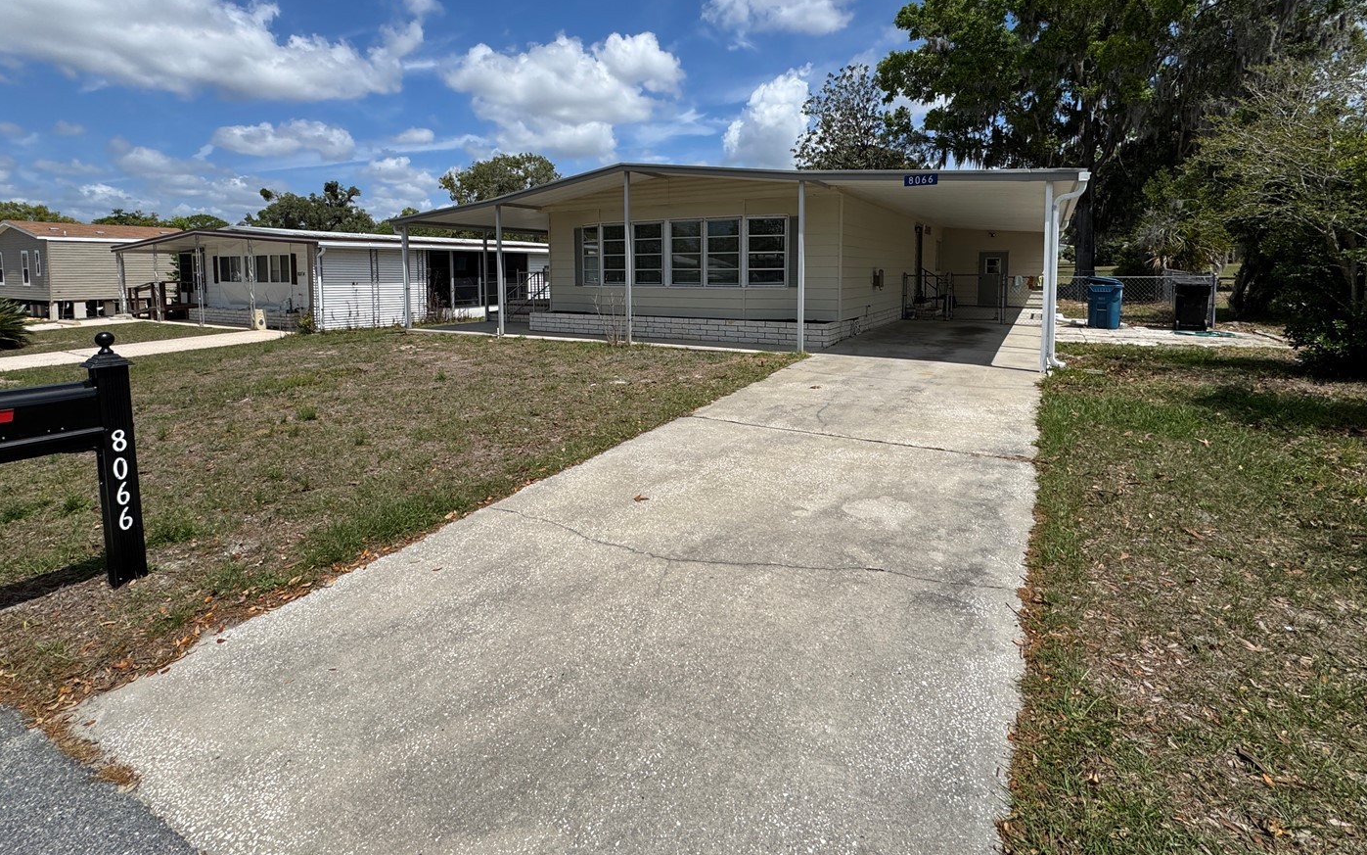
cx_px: 687
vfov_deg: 66.9
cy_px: 315
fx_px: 633
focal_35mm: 17
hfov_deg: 94.4
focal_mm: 2.22
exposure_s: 1/2985
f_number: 2.2
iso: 50
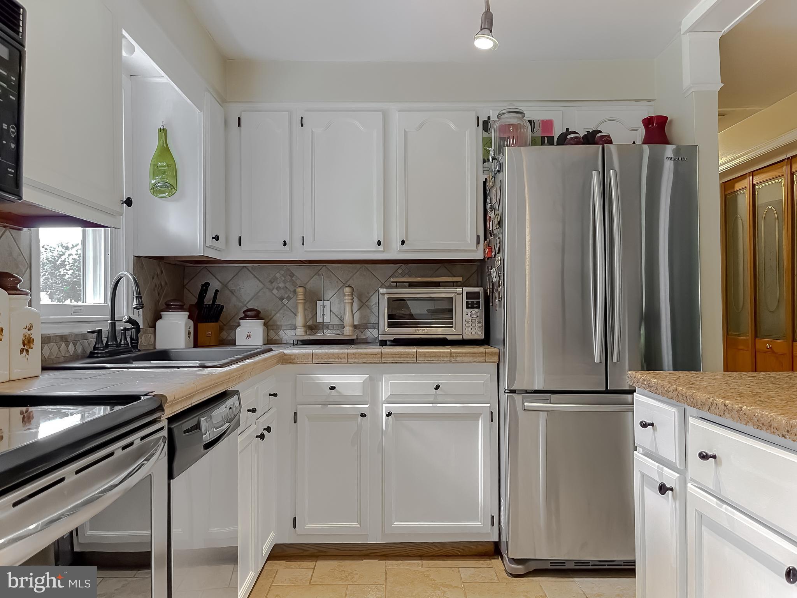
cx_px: 398
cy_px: 299
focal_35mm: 25
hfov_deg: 69.4
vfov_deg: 54.9
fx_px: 575
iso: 100
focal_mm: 5.1
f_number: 1.6
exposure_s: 1/60
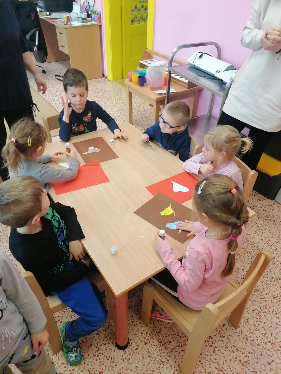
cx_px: 140
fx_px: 292
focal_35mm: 27
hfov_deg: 51.4
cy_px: 187
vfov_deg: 65.3
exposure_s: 1/100
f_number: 1.8
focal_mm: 4.75
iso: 250
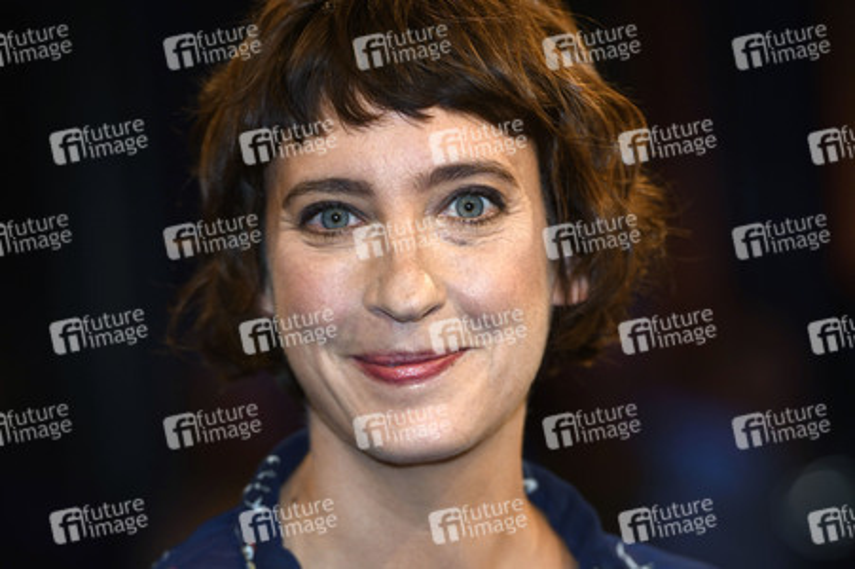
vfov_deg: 6.9
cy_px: 284
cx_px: 428
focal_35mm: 200
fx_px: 4746
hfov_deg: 10.3
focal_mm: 200
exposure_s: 1/400
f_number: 3.5
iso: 800
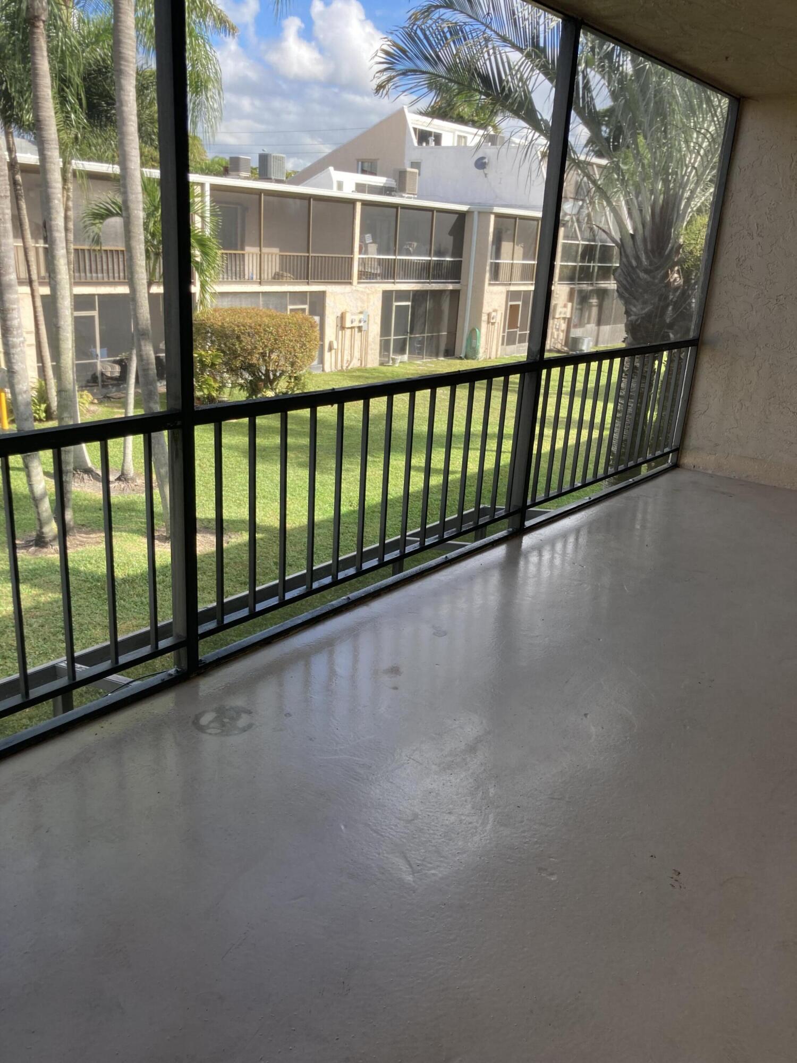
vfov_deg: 63.4
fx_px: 860
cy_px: 532
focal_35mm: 28
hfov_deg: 49.7
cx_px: 398
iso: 20
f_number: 1.8
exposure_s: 1/195
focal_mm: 3.99
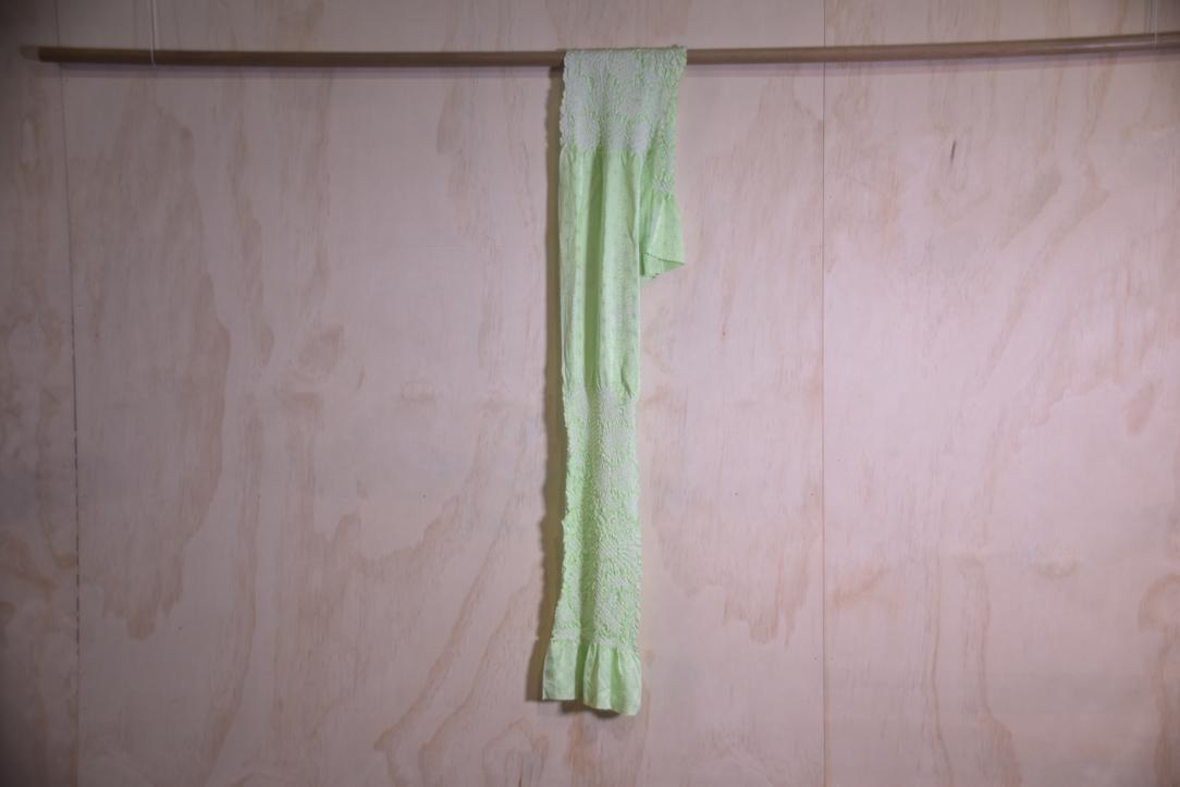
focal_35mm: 48
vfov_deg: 28.1
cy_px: 394
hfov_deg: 41.1
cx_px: 590
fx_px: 1573
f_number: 5
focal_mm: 32
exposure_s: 1/100
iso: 400
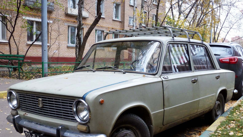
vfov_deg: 28.9
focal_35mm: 41
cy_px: 85
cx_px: 123
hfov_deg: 49.4
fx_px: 264
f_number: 3.6
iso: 125
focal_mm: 6.1
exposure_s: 1/30
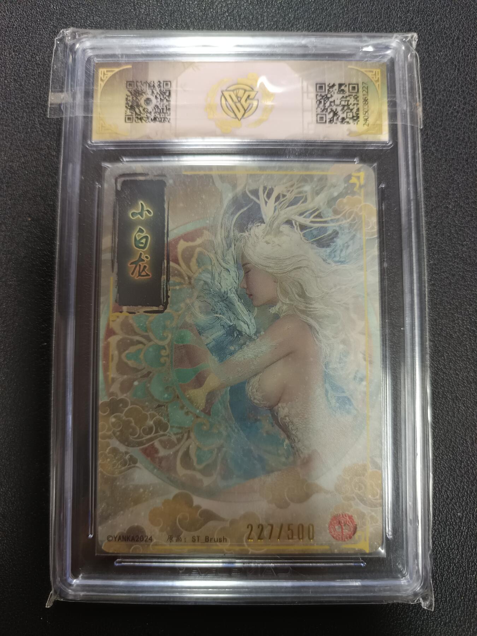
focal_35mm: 24
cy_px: 318
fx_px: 441
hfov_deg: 56.8
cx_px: 238
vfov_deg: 71.6
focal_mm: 5.31
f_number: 1.7
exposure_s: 1/50
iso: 931
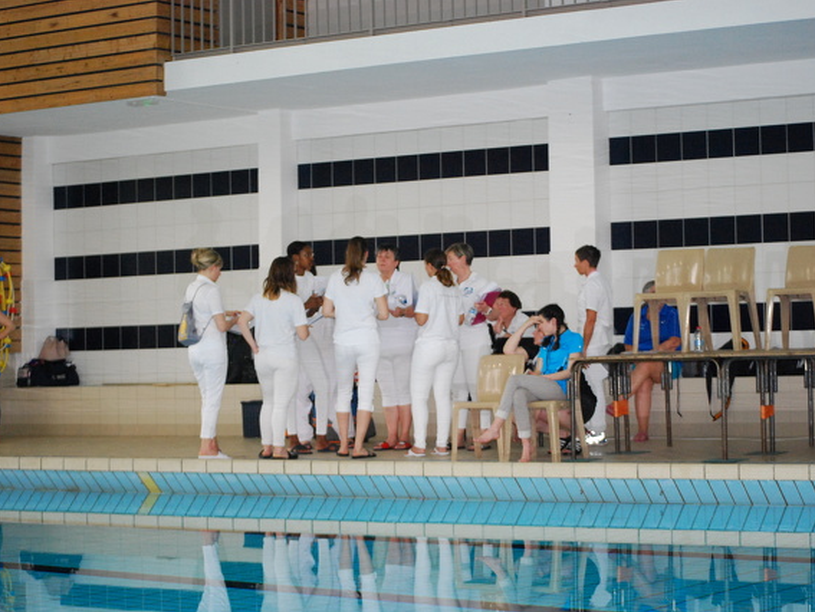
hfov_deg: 21.9
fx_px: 2110
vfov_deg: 16.5
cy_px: 306
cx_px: 428
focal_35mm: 90
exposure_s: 1/125
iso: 1250
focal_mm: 55
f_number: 4
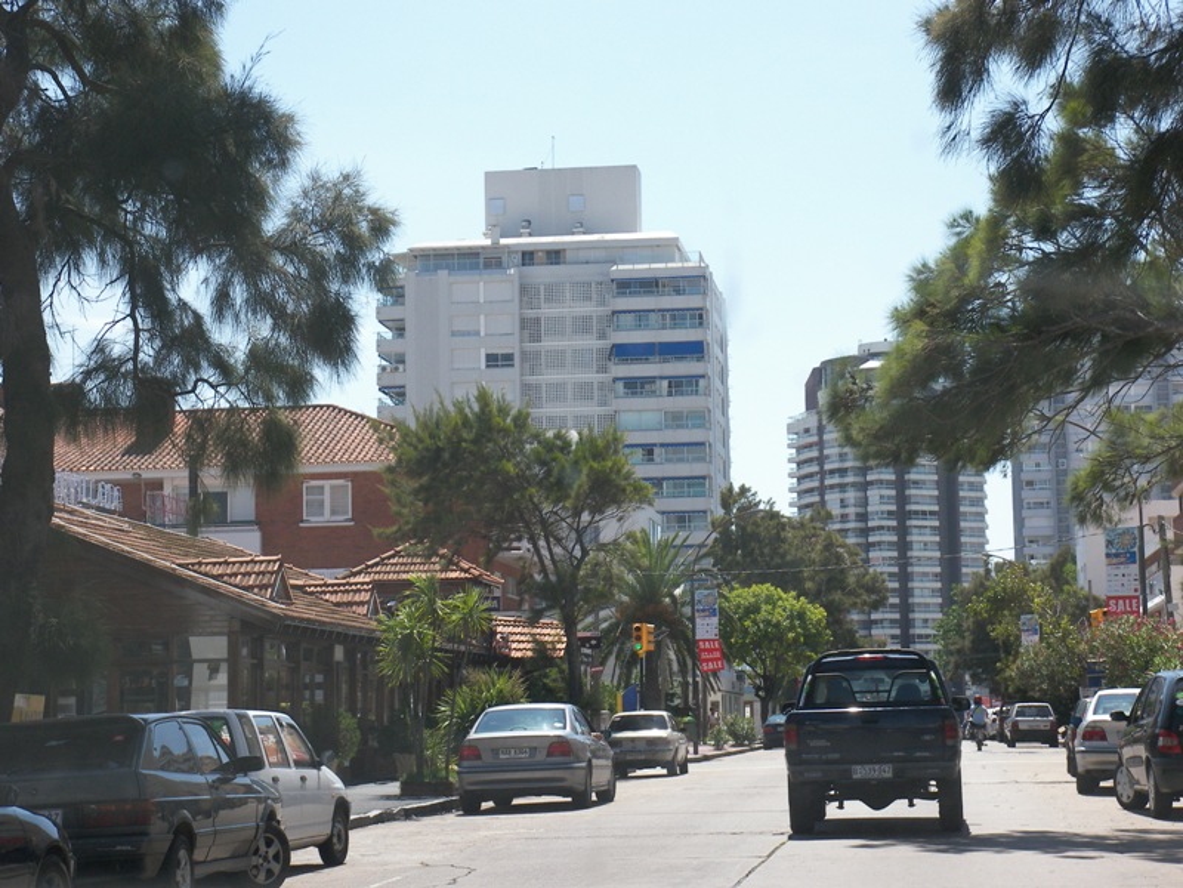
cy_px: 444
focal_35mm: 87
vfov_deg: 17.0
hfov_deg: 22.5
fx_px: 2973
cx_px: 592
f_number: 4
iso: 100
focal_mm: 18.3
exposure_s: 1/800
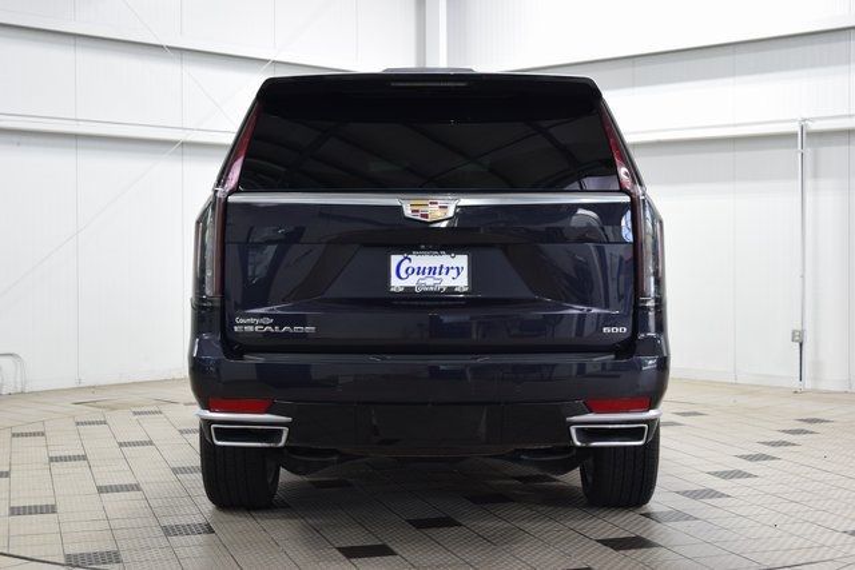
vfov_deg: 25.1
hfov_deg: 36.9
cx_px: 428
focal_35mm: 54
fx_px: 1283
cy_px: 285
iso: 640
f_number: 6.3
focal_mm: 36
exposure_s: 1/15
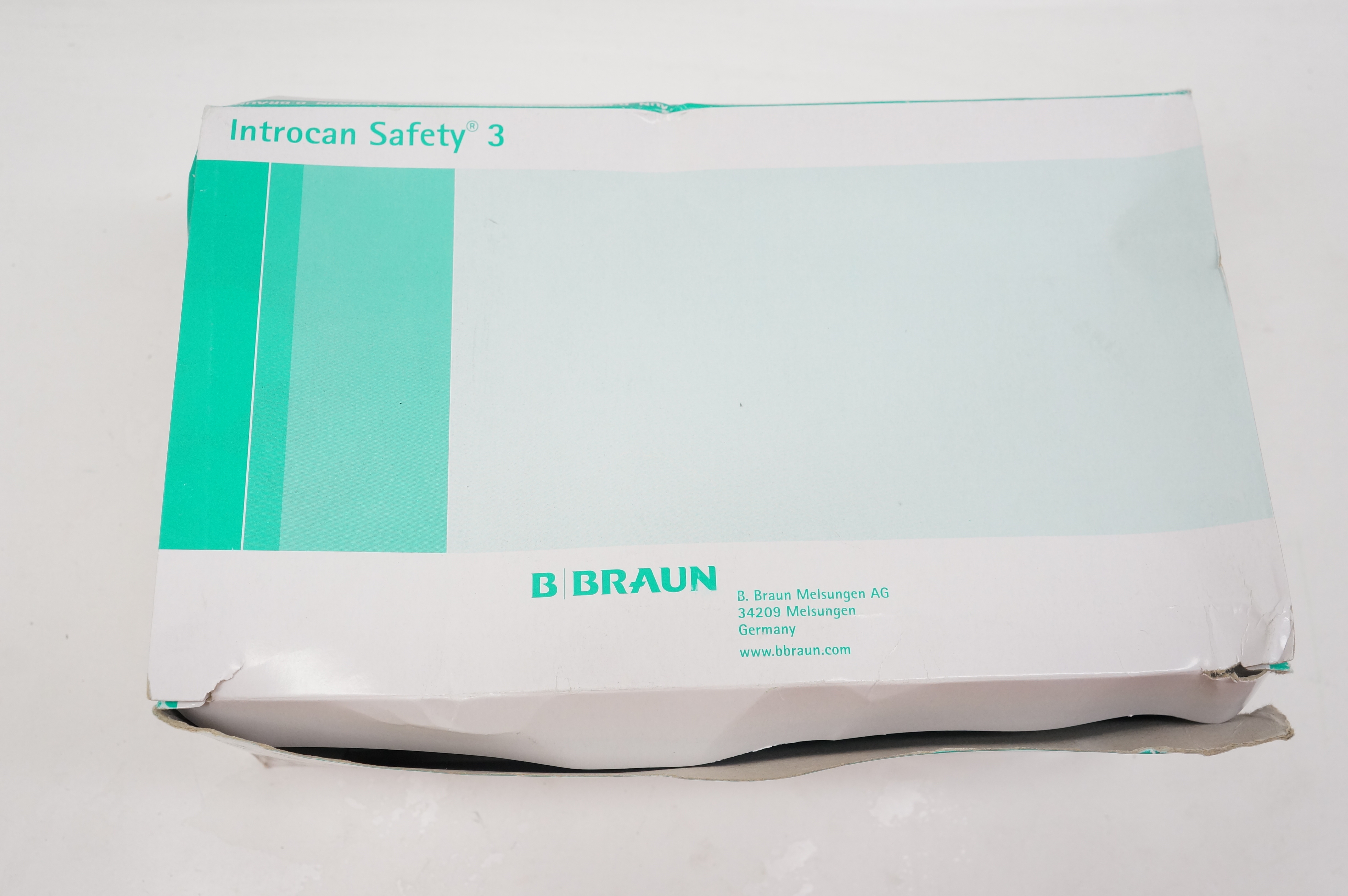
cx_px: 674
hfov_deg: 51.3
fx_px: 1403
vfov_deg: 35.4
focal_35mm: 38
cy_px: 448
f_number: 7.1
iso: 800
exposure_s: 1/125
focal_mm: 25
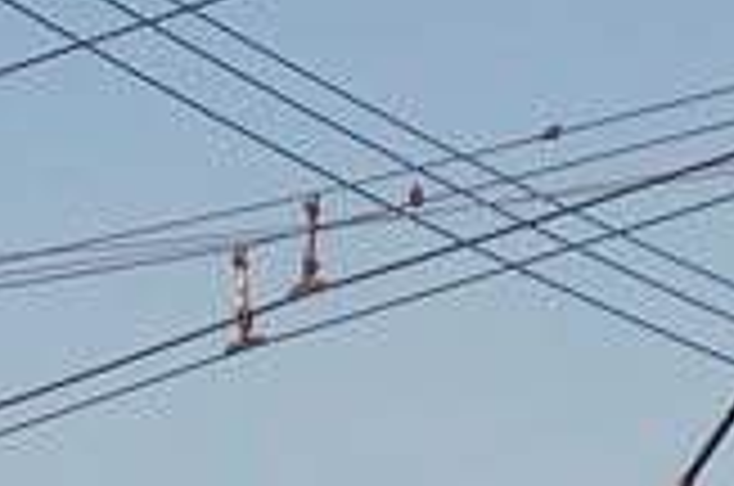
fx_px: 13959
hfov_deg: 3.0
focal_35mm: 686
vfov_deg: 2.0
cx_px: 243
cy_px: 1354
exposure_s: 1/1000
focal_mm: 34.59
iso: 125
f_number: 5
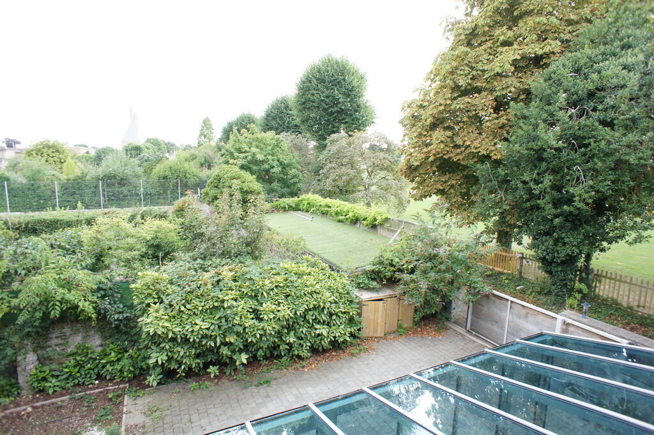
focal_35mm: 24
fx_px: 436
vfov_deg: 53.1
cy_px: 218
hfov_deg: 73.8
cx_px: 327
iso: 200
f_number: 4.5
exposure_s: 1/60
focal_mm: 16
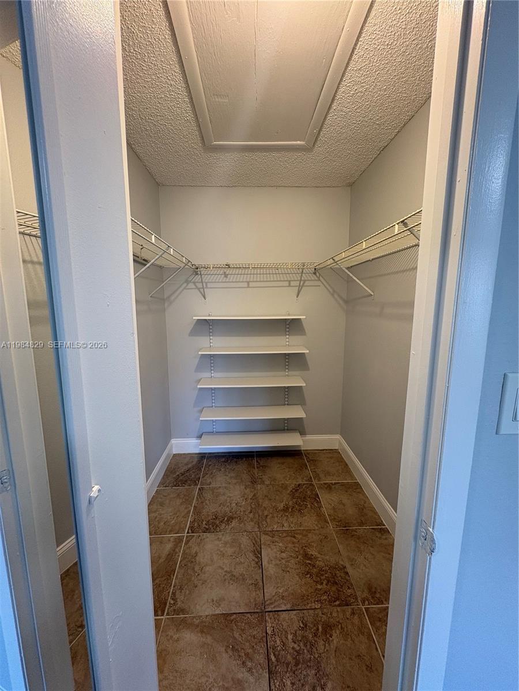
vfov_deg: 102.1
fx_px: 280
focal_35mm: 14
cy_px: 346
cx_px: 260
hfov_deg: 85.7
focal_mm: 2.22
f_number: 2.2
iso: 125
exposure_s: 1/60
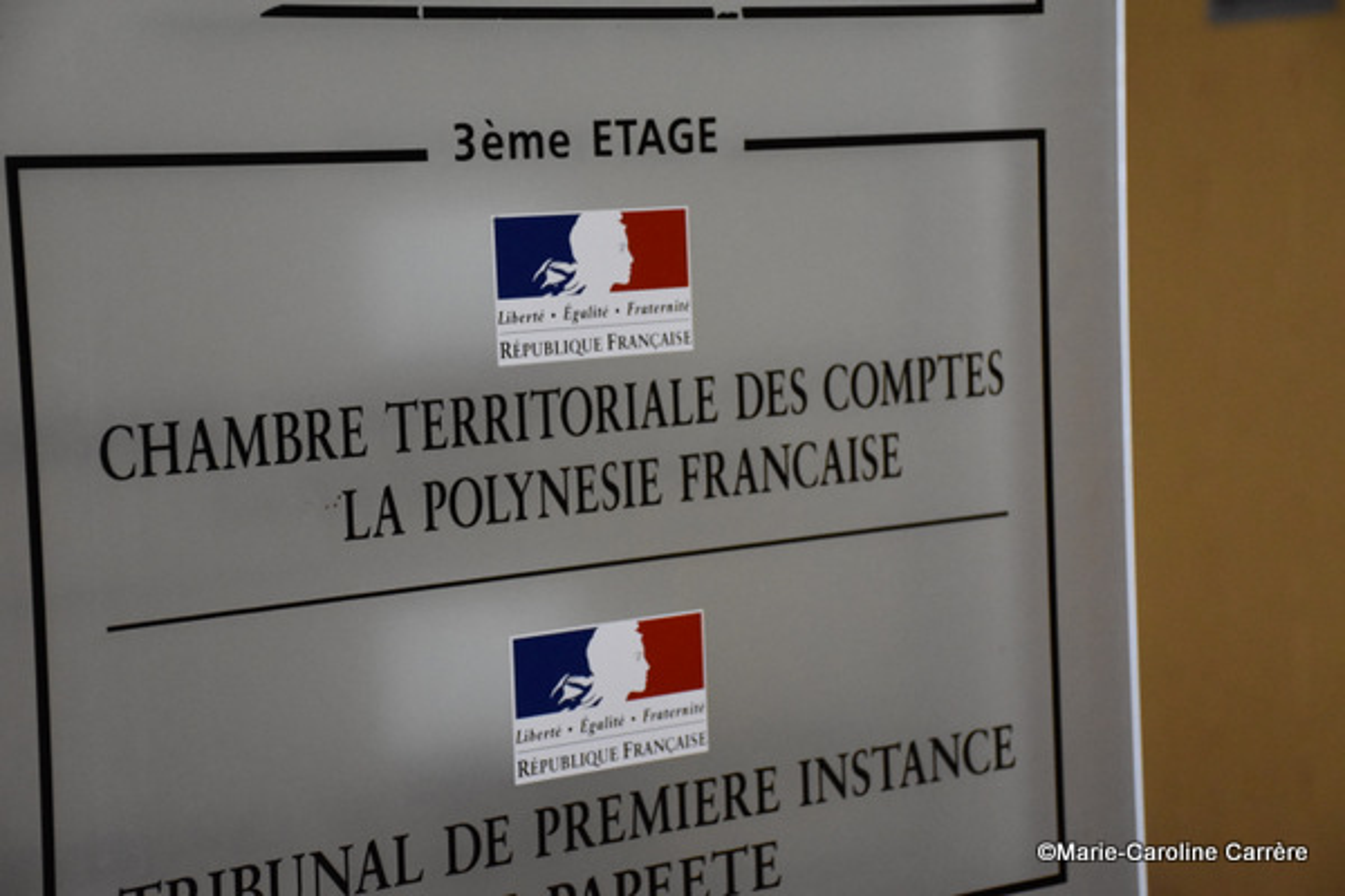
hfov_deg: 22.6
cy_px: 448
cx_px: 672
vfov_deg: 15.2
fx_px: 3362
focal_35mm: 90
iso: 3600
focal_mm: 60
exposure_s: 1/60
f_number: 5
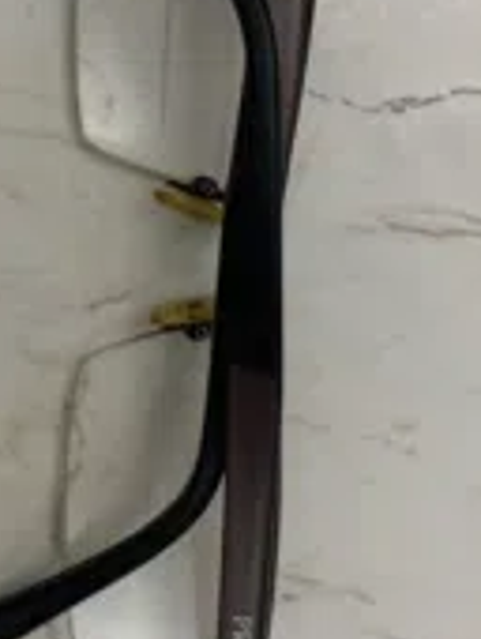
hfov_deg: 24.0
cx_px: 293
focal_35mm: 61
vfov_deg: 31.6
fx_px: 1127
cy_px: 350
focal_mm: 4.25
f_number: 1.8
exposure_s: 1/50
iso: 160
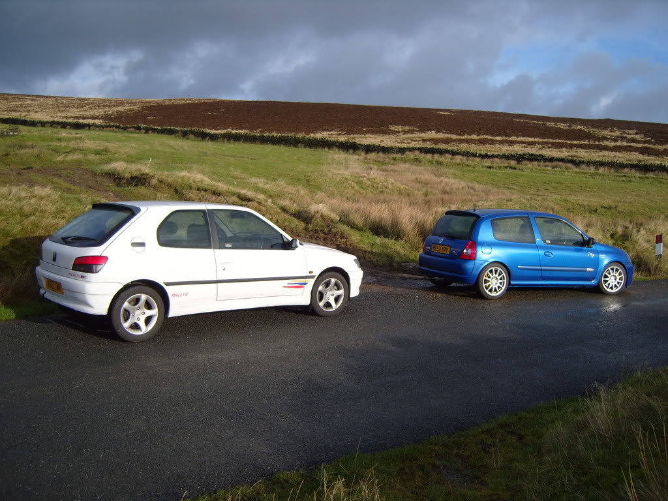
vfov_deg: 40.7
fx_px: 675
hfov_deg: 52.6
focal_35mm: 35
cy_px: 250
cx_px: 334
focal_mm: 7.4
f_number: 7.1
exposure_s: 1/180
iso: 80
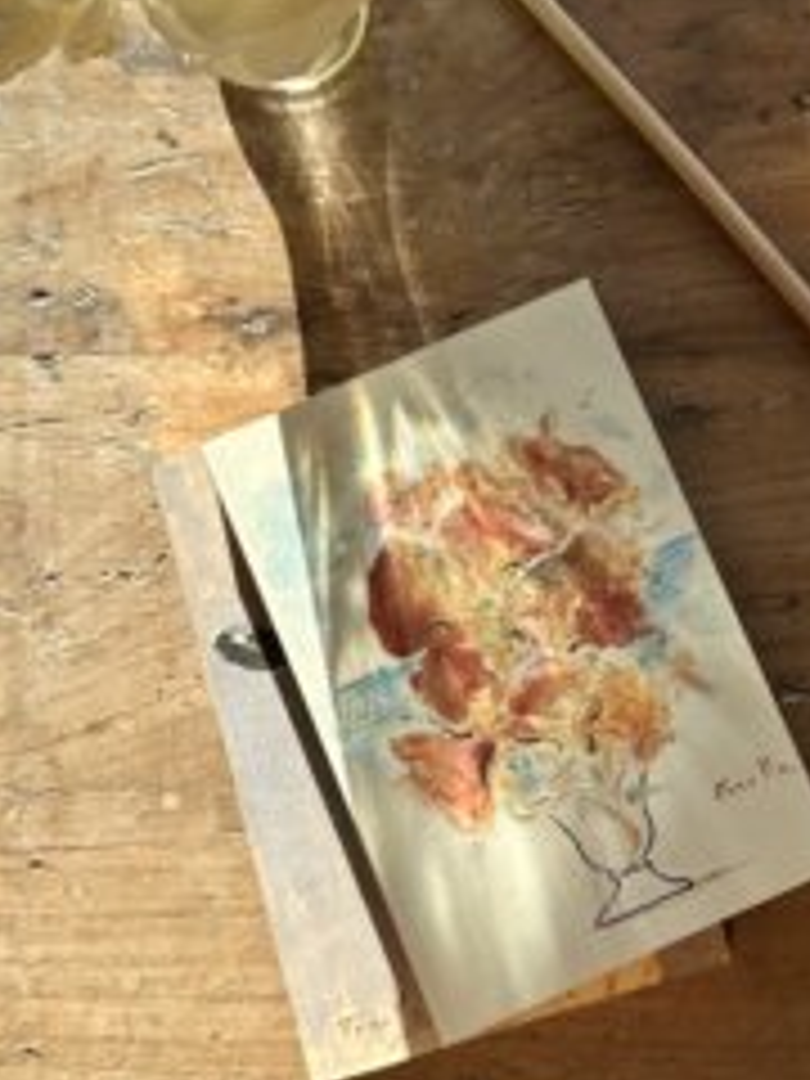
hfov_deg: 35.3
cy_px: 522
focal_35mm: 40
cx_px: 594
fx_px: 1248
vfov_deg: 46.8
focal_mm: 6.86
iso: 80
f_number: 1.78
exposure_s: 1/1072
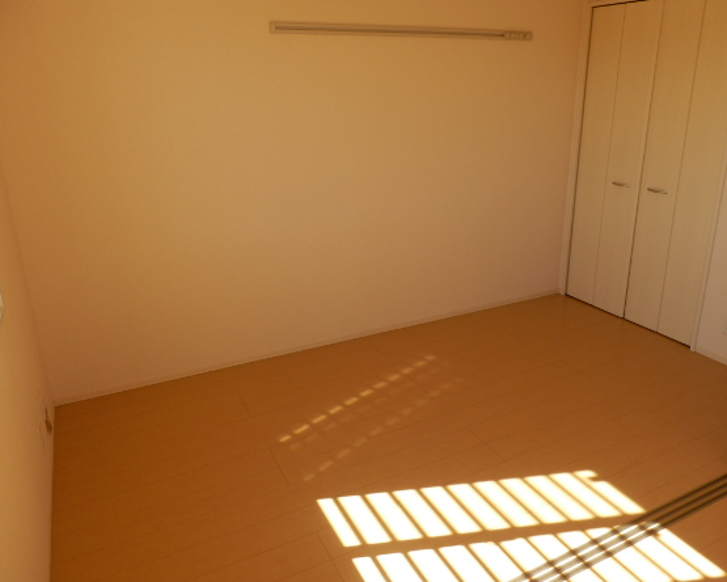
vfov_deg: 53.1
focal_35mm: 27
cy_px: 269
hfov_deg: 63.9
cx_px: 398
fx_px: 581
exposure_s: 1/160
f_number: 3
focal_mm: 4.2
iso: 80
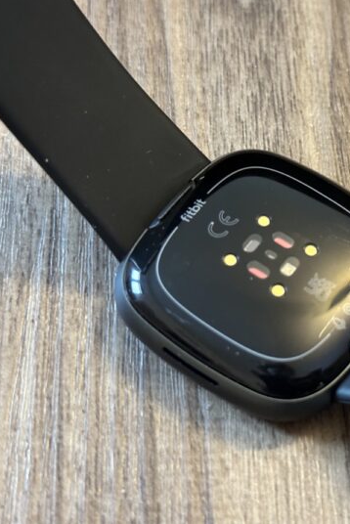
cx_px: 283
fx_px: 976
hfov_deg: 20.1
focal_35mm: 67
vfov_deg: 30.1
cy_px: 261
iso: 640
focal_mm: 6.86
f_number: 1.78
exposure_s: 1/26
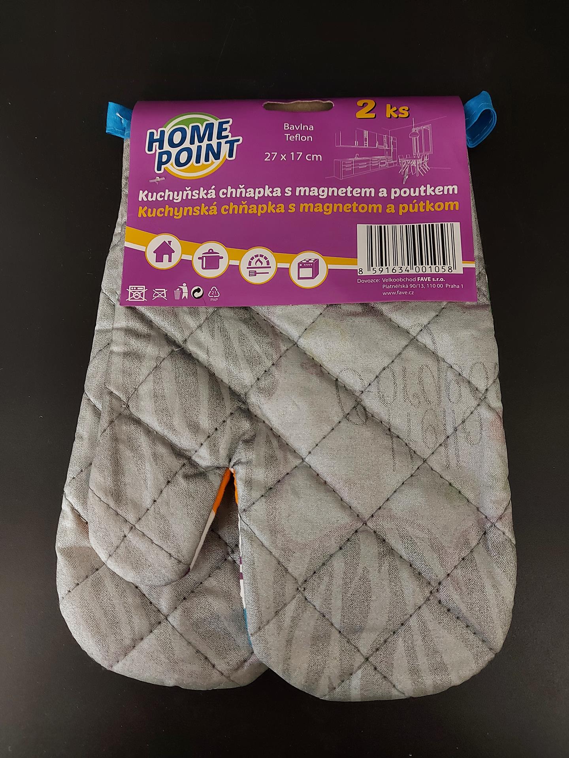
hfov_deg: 56.8
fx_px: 526
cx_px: 284
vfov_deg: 71.6
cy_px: 379
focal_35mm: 24
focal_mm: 5.23
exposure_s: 1/25
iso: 250
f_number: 1.8
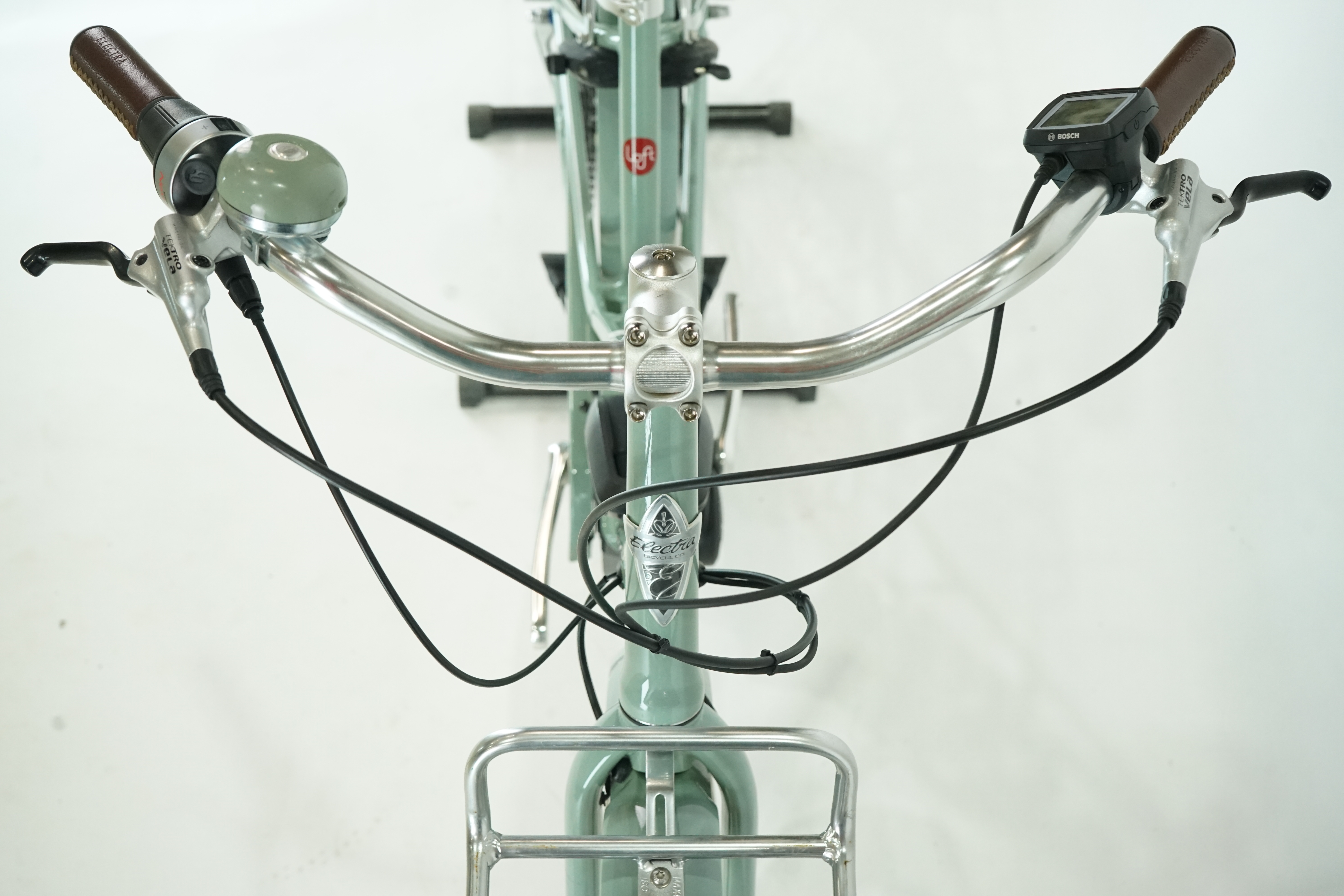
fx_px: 1680
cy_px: 448
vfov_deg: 29.9
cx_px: 672
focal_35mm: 45
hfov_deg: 43.6
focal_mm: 45
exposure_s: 1/200
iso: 2500
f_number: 7.1
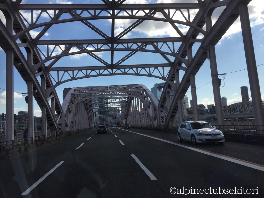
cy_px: 99
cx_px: 132
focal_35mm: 29
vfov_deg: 48.2
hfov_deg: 61.7
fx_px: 221
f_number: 2.2
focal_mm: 4.15
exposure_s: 1/2639
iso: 32
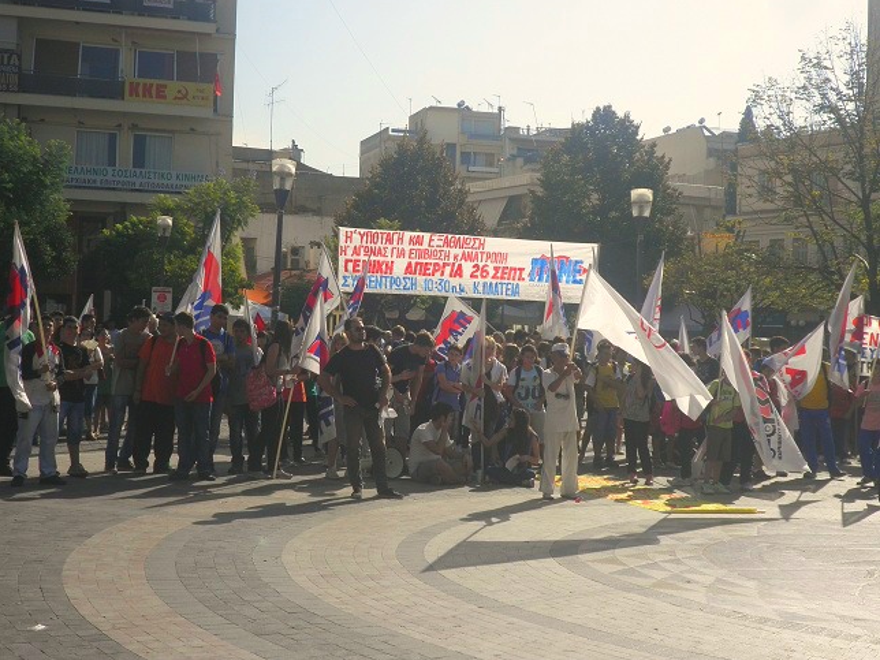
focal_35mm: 56
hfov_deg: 34.3
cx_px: 418
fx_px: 1424
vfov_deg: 26.1
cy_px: 313
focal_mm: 9.6
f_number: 4.8
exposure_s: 1/640
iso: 64
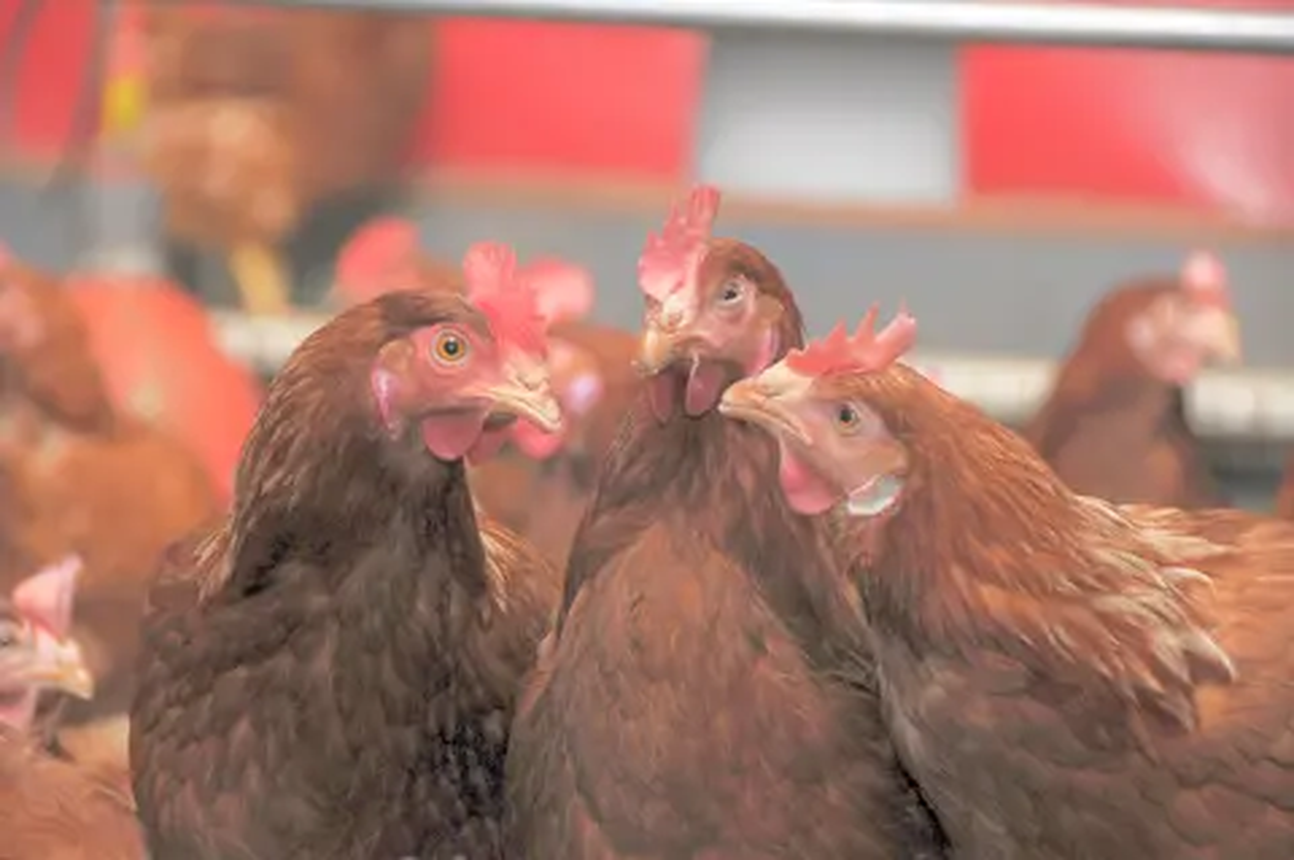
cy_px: 430
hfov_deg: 12.2
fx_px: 6032
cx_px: 647
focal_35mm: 168
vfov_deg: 8.2
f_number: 5.3
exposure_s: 1/100
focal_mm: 112
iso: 500
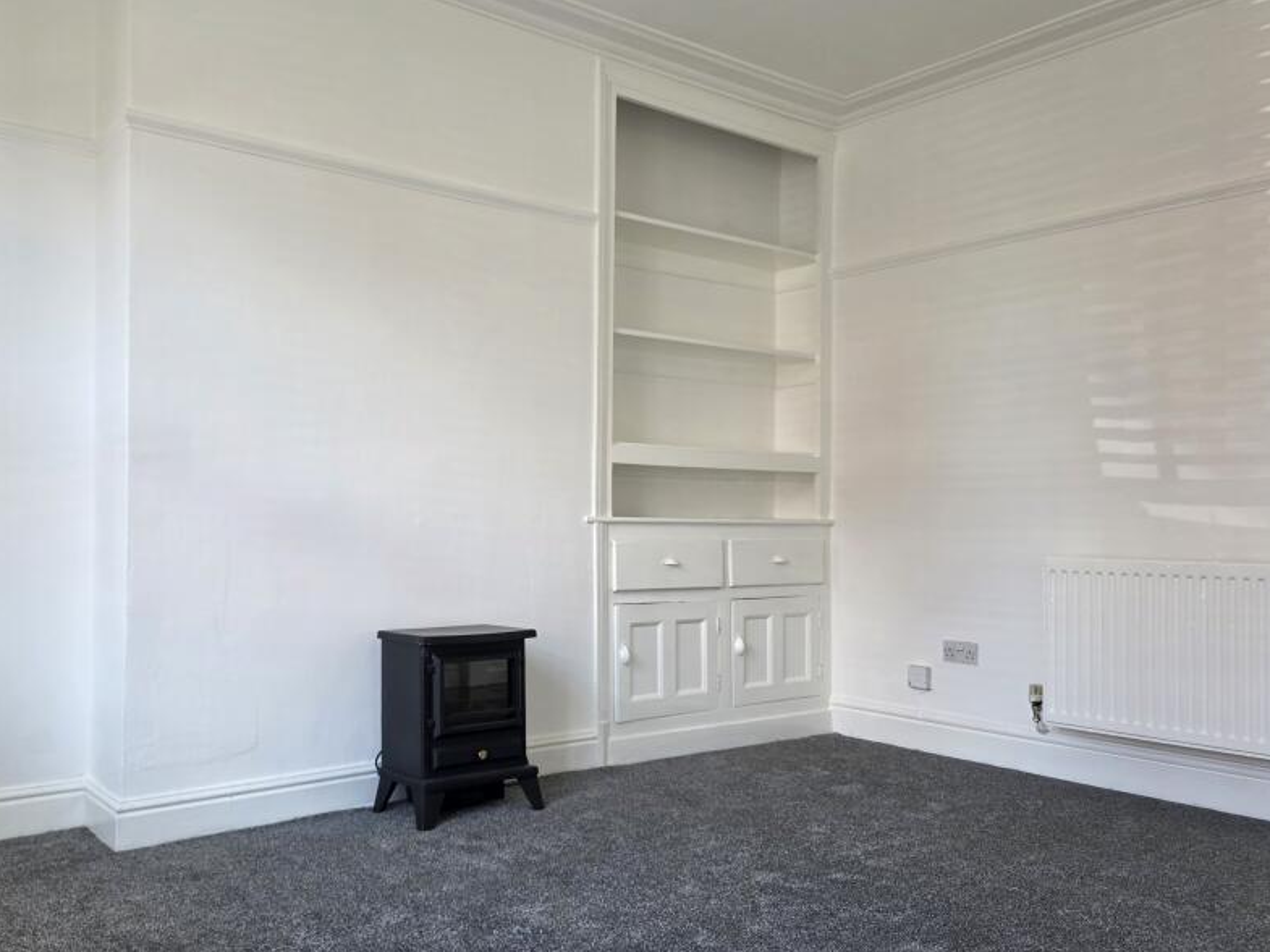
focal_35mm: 30
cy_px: 514
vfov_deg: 46.8
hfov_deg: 59.3
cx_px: 484
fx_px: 1101
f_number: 1.7
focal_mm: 6.3
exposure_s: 1/100
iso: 125
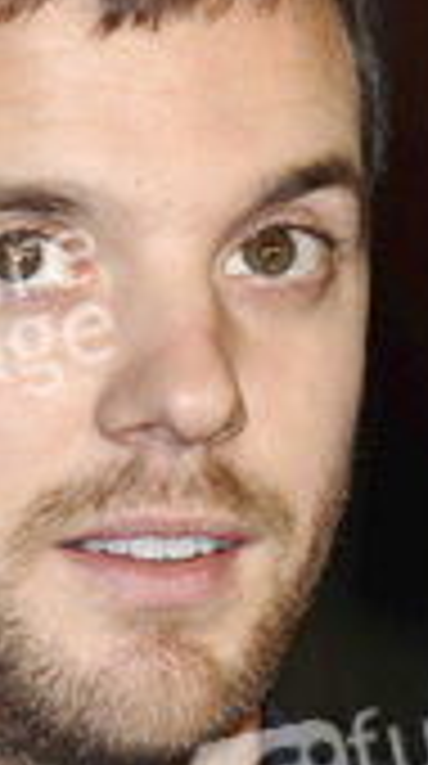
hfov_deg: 1.9
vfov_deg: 3.3
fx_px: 13144
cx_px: 16
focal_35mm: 648
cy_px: 562
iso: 320
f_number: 4.5
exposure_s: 1/200
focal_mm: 175
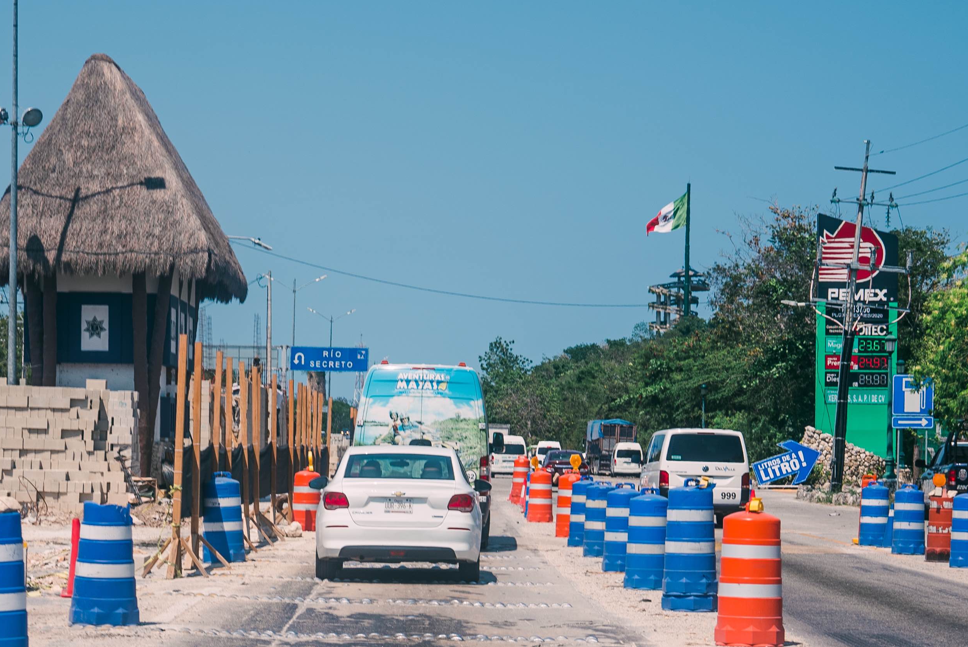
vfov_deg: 11.5
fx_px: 3202
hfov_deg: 17.2
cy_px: 431
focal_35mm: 119
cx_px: 421
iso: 80
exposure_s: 1/250
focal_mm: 70
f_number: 10
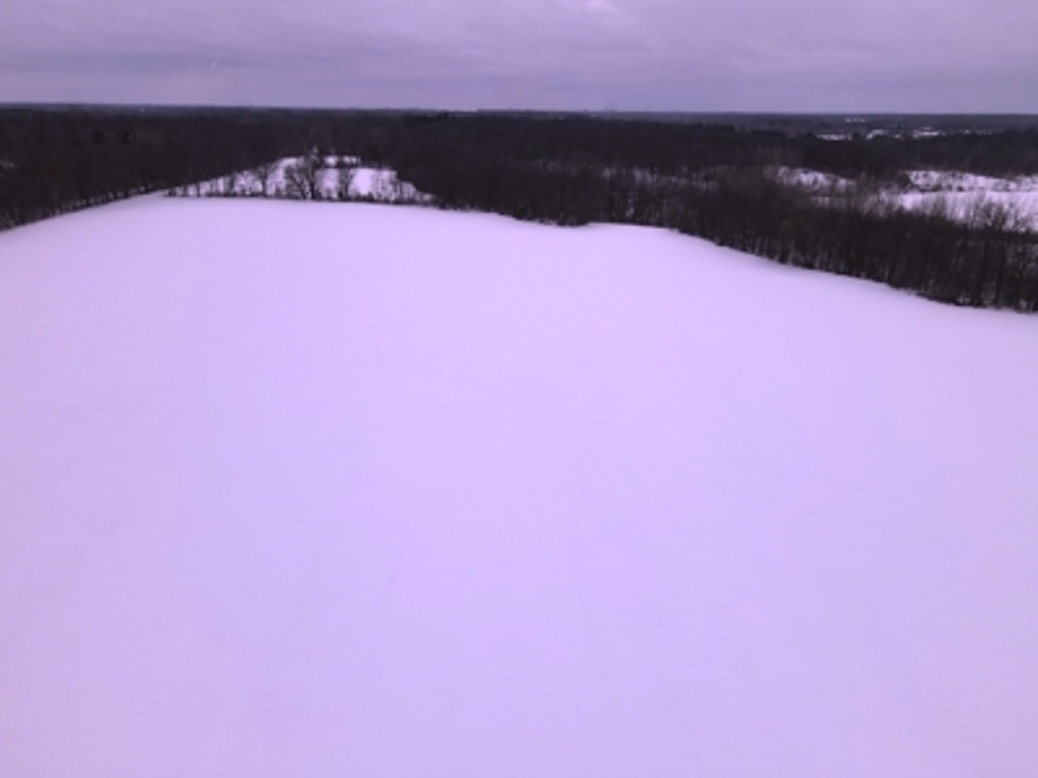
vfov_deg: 56.8
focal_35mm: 24
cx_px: 519
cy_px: 389
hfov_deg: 71.6
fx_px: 720
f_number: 2.8
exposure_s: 1/160
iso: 110
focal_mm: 4.5
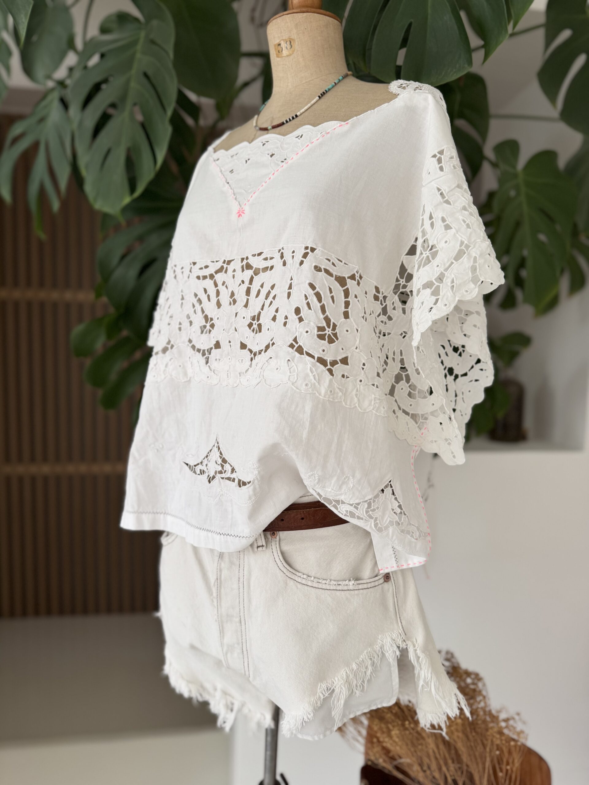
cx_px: 294
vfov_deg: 71.6
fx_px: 544
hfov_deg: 56.8
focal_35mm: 24
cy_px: 392
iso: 125
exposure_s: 1/50
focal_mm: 6.76
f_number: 1.78
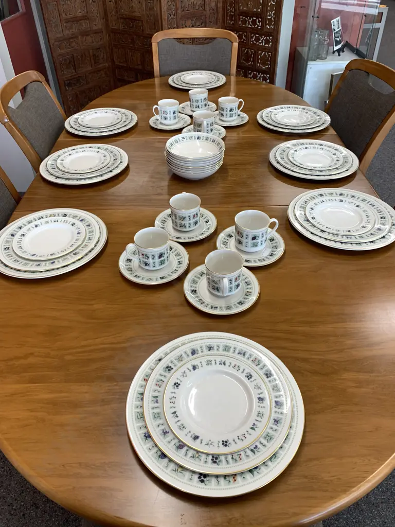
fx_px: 396
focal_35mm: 26
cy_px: 264
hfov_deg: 53.1
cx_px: 198
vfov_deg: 67.3
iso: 50
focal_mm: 4.25
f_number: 1.8
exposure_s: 1/100
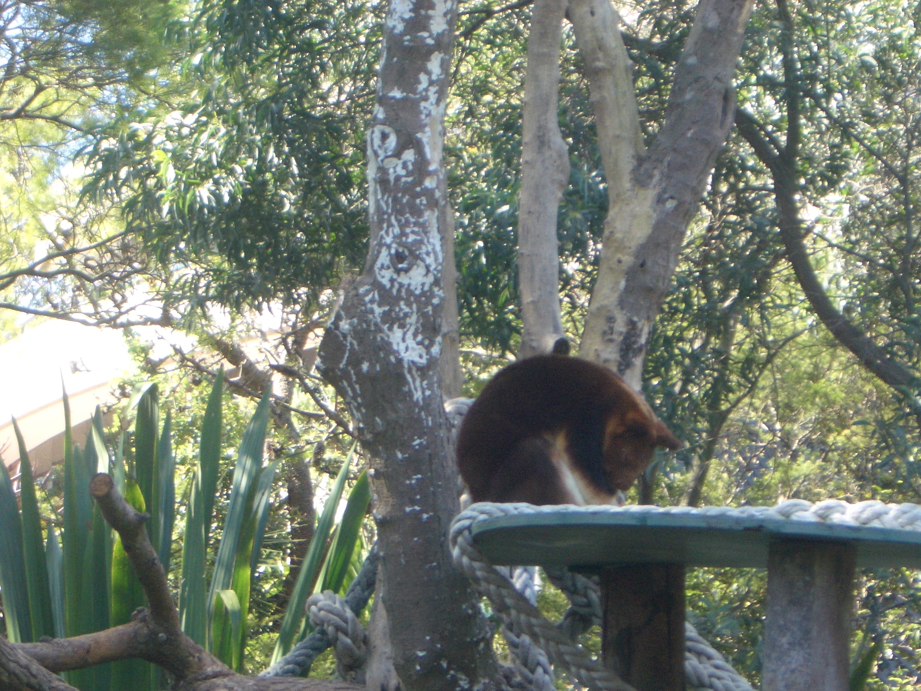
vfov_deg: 11.2
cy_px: 416
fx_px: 3512
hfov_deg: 14.9
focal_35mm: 132
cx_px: 546
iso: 100
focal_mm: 17.4
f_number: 4.8
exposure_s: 1/80
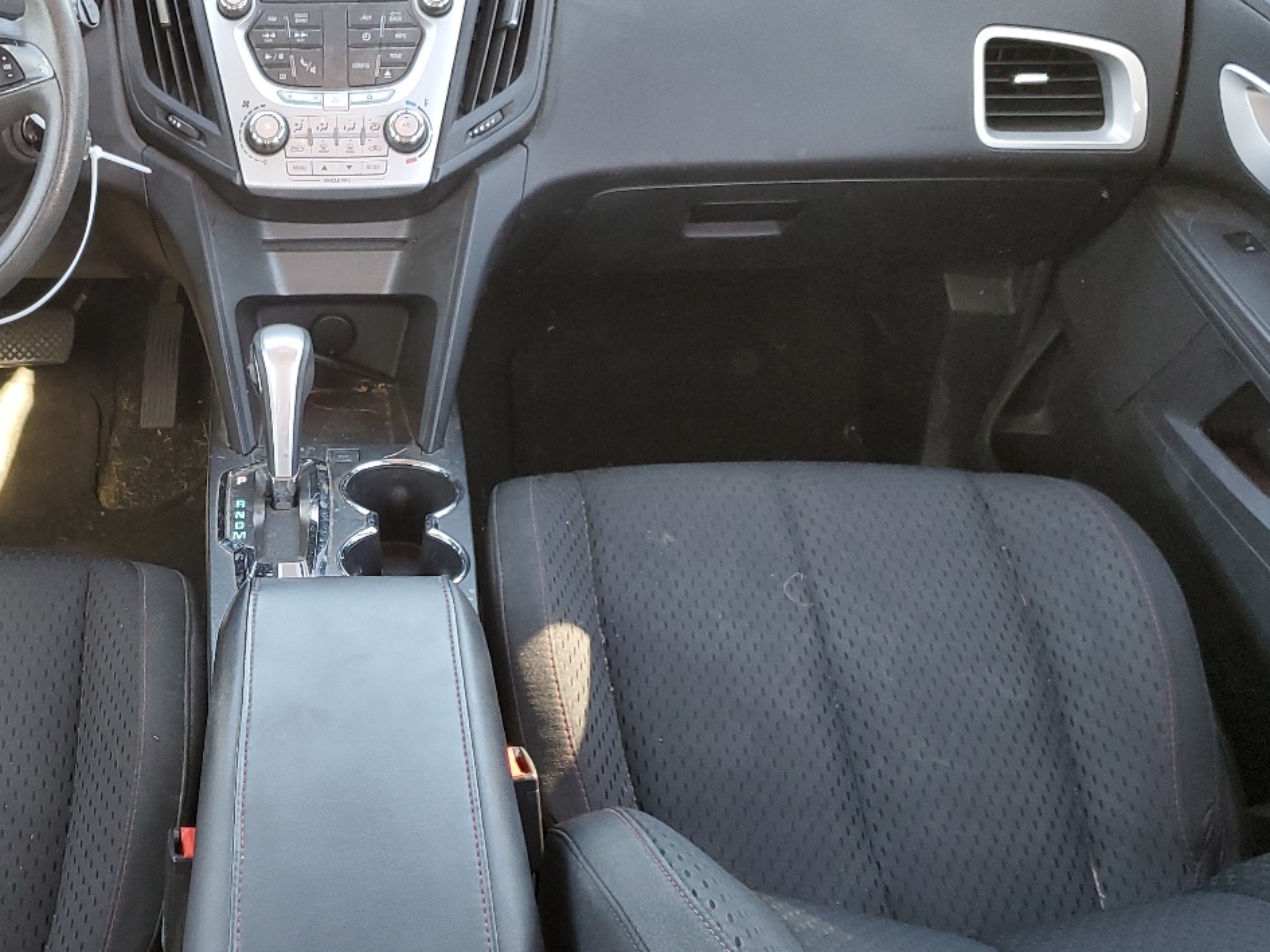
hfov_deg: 41.8
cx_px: 329
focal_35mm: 44
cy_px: 541
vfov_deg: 32.8
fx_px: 1614
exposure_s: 1/120
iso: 92
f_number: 1.5
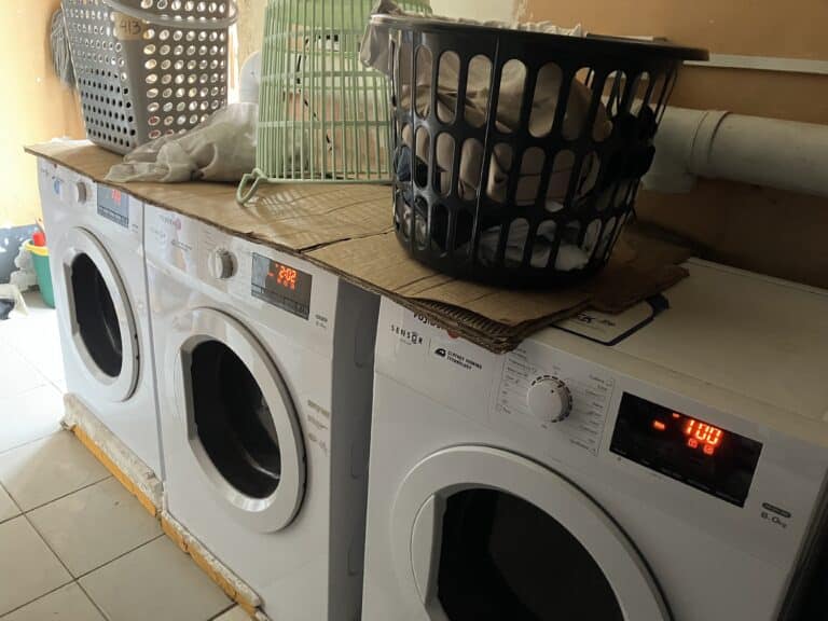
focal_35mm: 28
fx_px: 670
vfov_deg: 49.7
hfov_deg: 63.4
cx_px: 414
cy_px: 310
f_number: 1.8
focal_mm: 3.99
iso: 640
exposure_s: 1/30
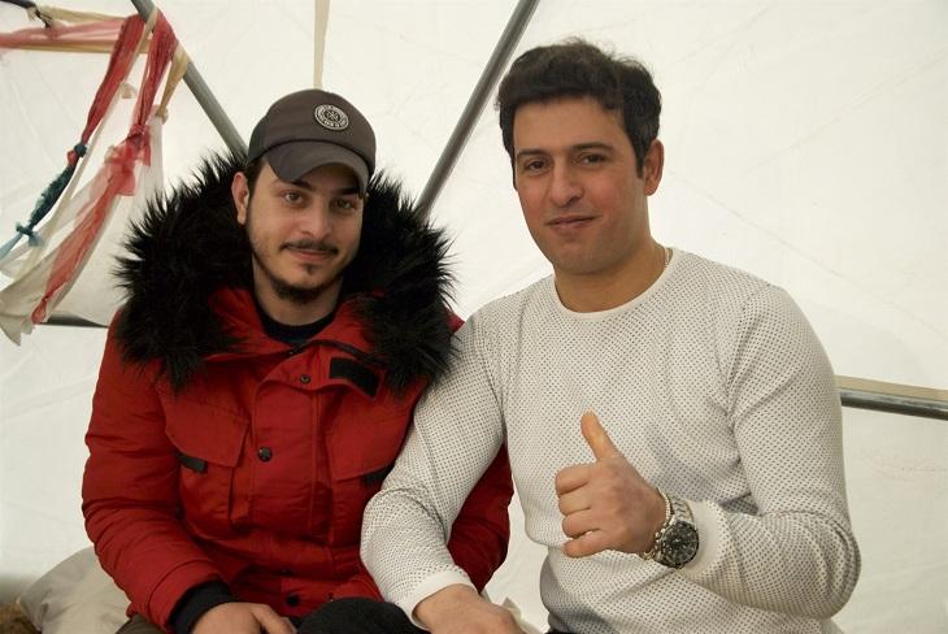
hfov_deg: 41.1
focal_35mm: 48
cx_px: 474
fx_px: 1265
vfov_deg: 28.1
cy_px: 317
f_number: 4.2
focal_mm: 32
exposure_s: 1/100
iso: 800
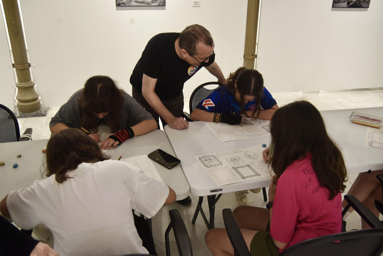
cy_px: 128
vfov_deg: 41.1
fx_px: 341
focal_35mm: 32
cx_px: 192
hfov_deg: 58.7
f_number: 5.6
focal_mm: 32
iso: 1400
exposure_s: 1/100
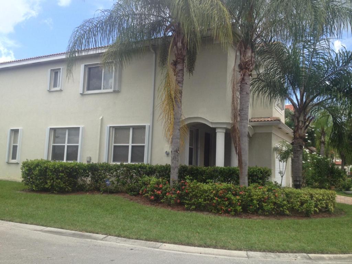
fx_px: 356
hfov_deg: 52.6
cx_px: 176
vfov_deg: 40.7
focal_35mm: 35
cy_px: 132
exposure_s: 1/699
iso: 50
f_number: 2.4
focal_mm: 4.28
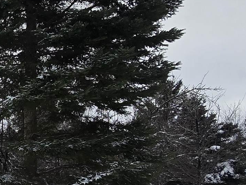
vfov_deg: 25.2
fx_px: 398
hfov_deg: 28.2
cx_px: -75
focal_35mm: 56
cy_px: 172
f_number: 2.2
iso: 50
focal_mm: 2.2
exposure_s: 1/1410
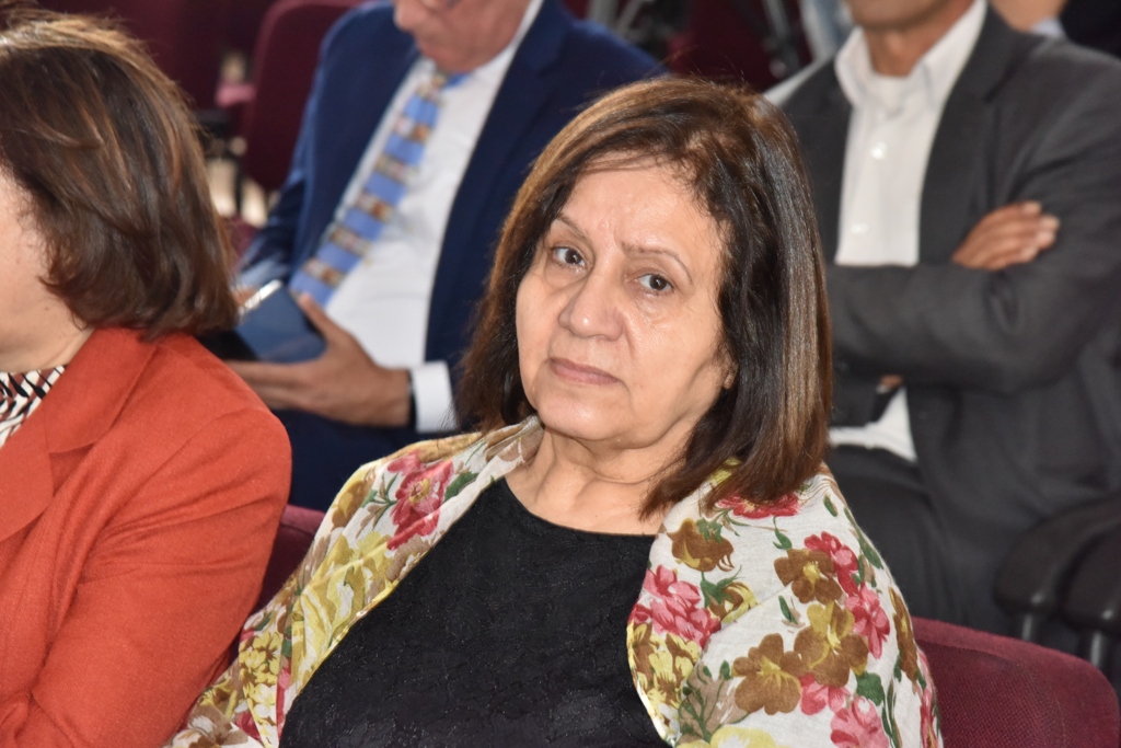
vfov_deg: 11.4
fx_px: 3737
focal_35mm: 120
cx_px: 560
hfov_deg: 17.1
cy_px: 374
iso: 2500
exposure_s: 1/60
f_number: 6.3
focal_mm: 120
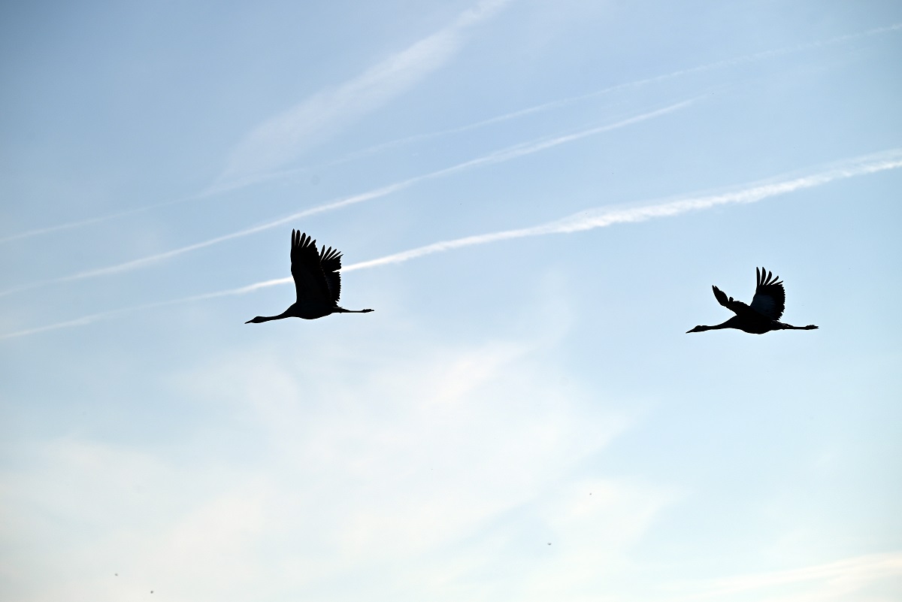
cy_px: 301
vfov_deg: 7.0
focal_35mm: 195
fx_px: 4887
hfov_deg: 10.5
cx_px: 451
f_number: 8
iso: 100
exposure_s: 1/2000
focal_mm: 195
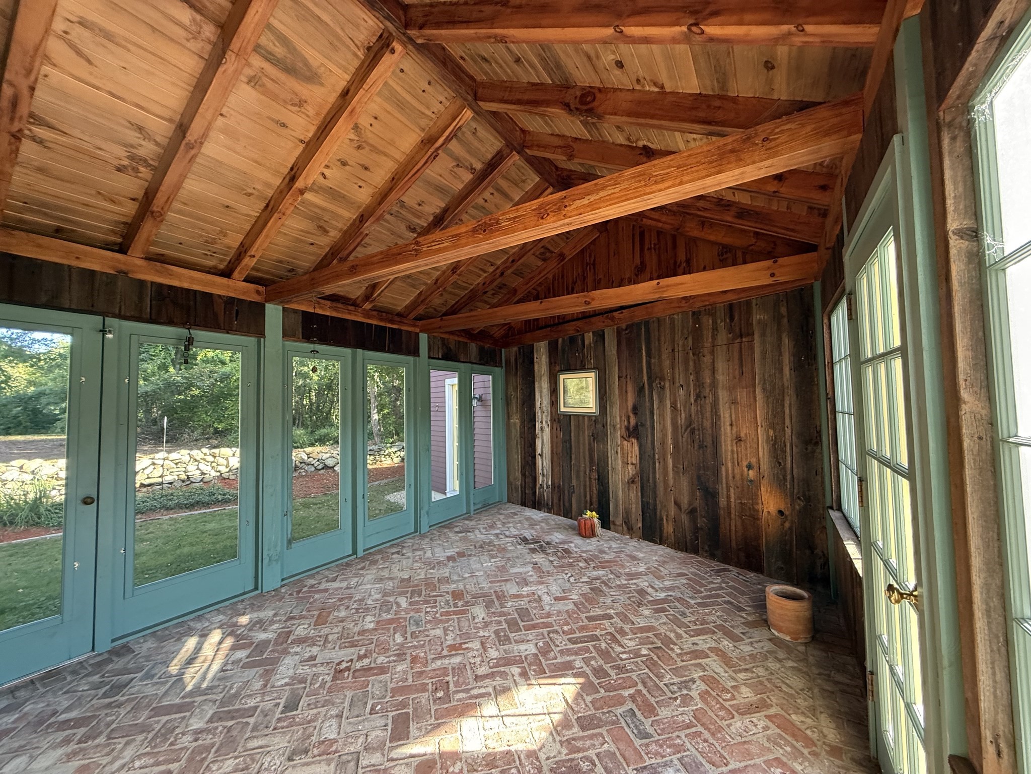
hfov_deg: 102.1
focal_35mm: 14
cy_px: 387
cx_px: 516
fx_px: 417
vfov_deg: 85.7
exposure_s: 1/99
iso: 250
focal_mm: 2.22
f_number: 2.2
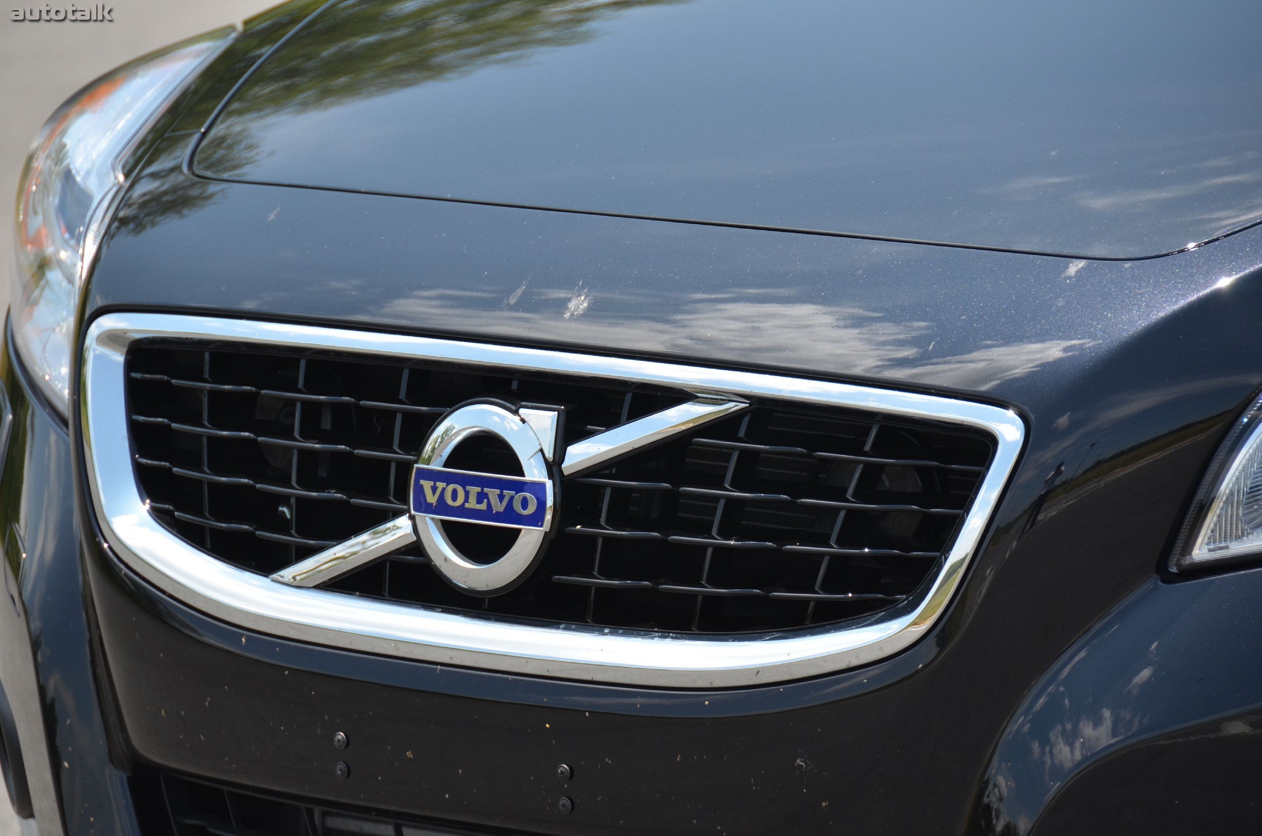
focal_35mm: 300
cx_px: 631
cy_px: 418
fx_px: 10495
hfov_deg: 6.9
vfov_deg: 4.6
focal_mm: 200
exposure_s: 1/1000
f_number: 5.6
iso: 400
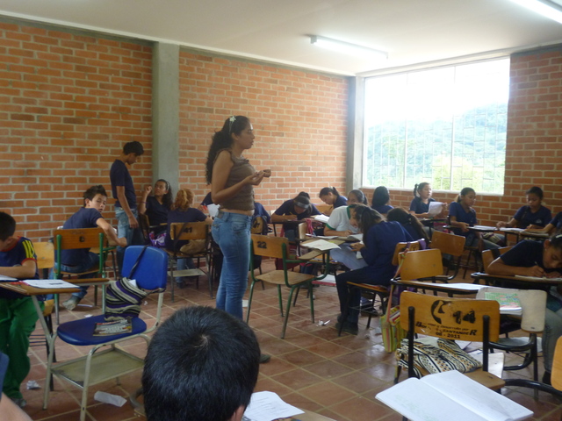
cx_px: 281
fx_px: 520
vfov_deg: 44.2
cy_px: 210
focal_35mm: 32
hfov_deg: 56.8
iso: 200
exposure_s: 1/60
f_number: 3.3
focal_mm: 5.7
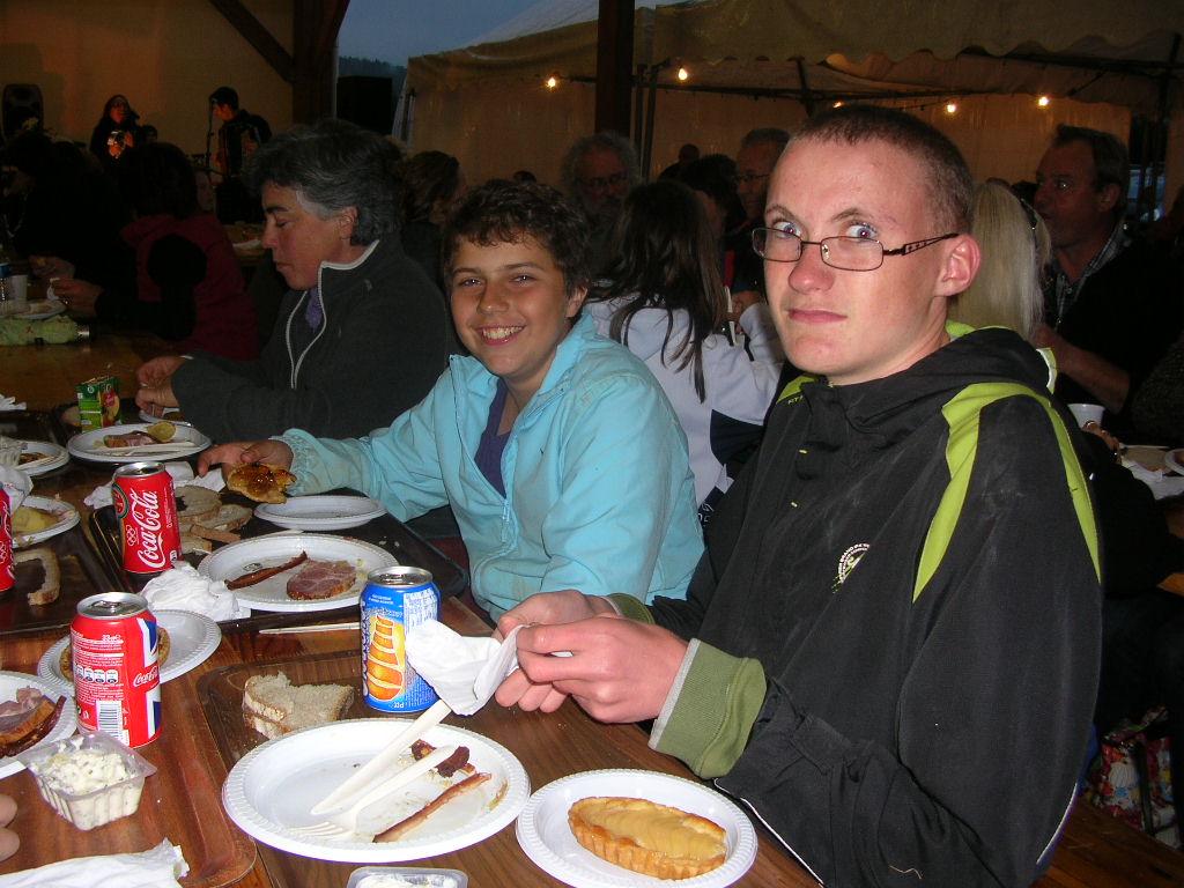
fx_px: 1197
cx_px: 592
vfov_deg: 40.7
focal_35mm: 35
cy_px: 444
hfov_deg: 52.6
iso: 50
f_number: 2.8
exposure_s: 1/60.1
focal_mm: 5.8
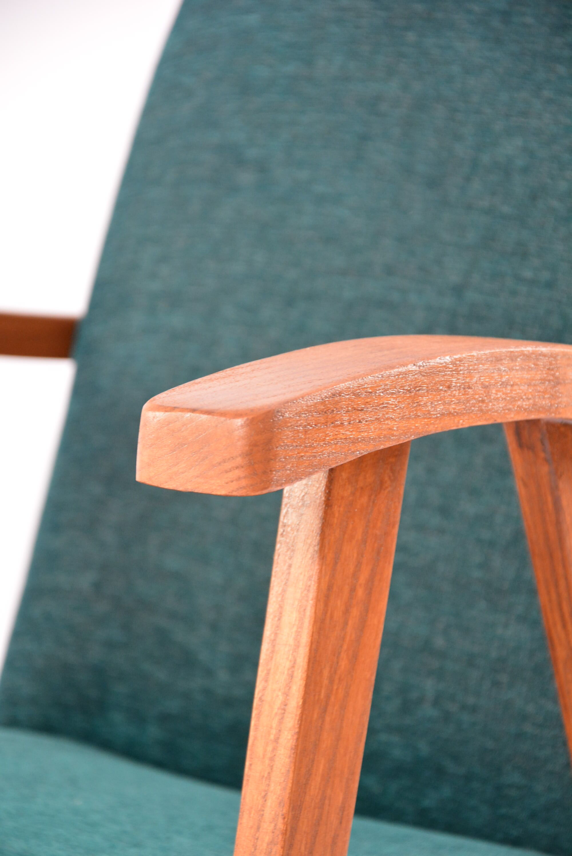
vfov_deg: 14.0
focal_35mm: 147
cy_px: 428
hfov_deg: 9.4
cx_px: 286
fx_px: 3497
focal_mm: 98
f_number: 5.6
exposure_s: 1/125
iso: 1600
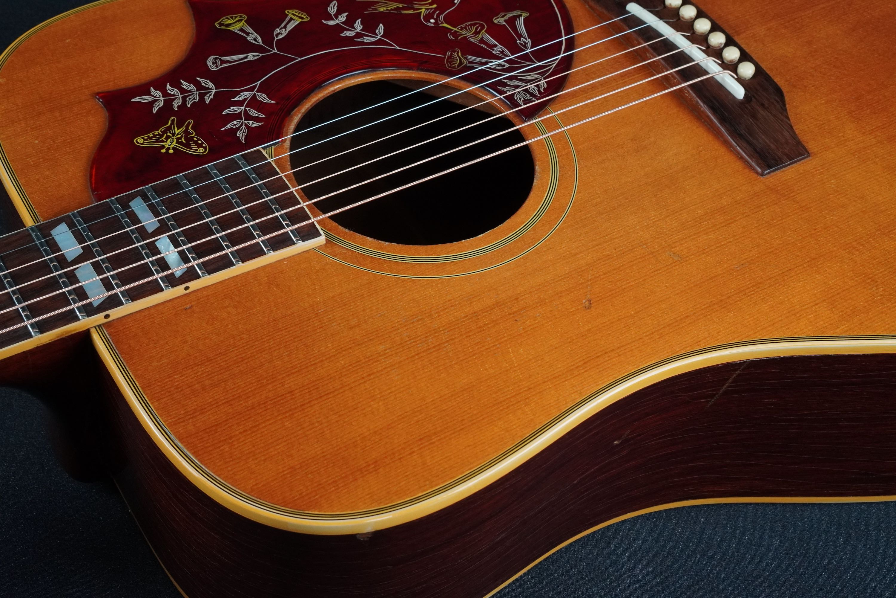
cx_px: 448
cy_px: 299
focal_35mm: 52
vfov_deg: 25.8
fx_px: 1307
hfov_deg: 37.9
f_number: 11
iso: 2000
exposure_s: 1/60
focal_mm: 35
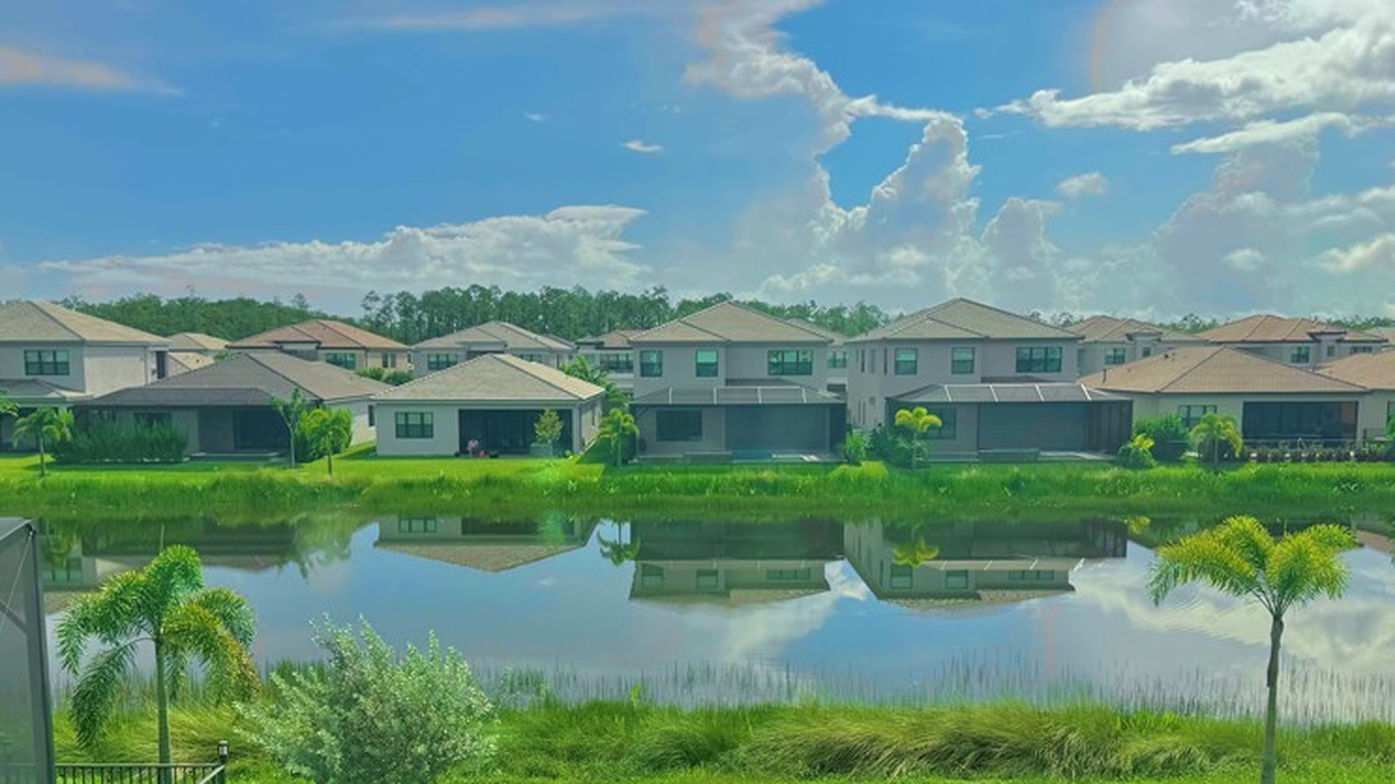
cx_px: 679
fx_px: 1331
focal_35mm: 36
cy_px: 525
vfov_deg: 32.5
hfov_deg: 55.3
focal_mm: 6.76
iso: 80
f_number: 1.78
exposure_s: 1/7937
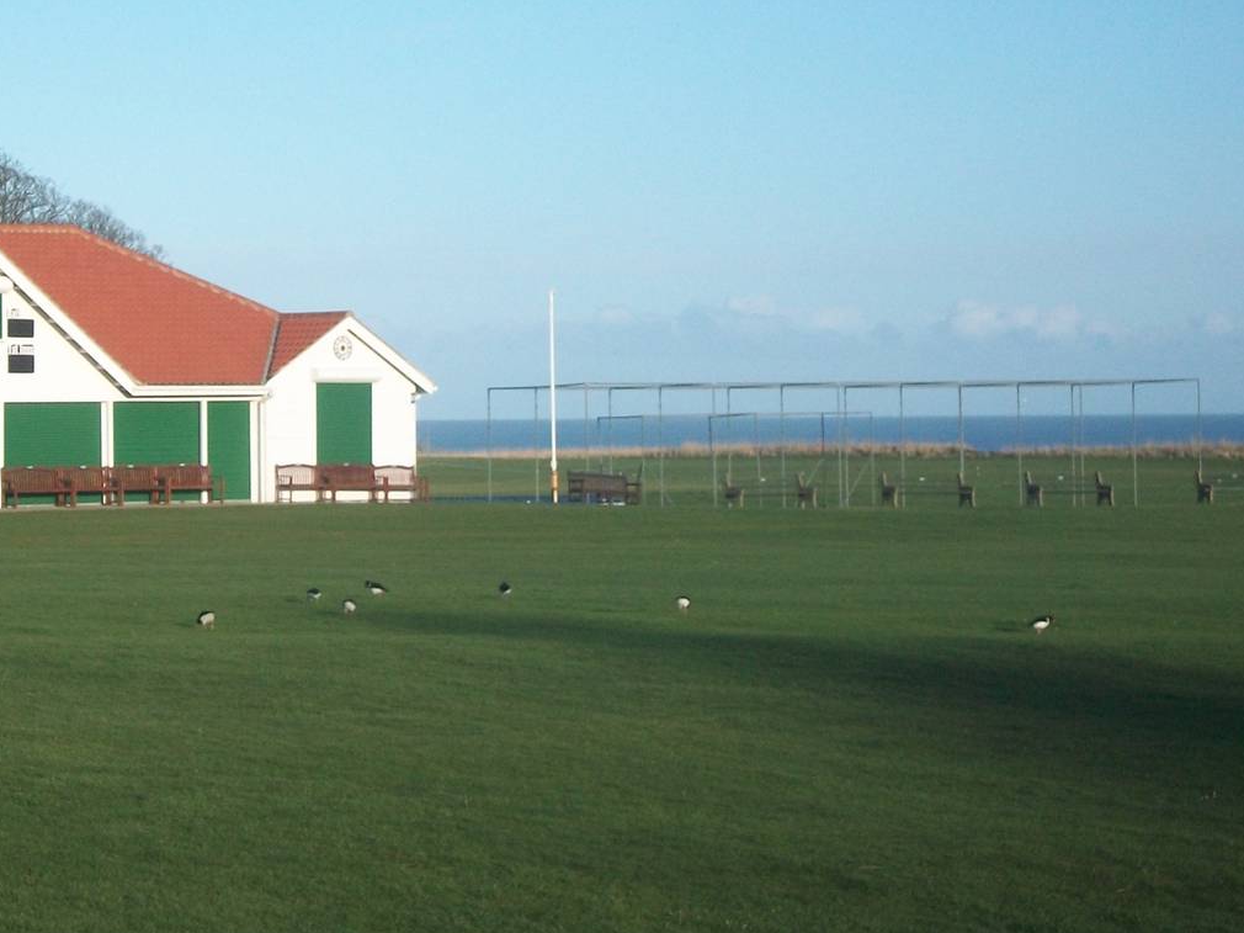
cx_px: 287
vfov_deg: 12.1
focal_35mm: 122
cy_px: 224
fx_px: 4383
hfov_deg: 16.1
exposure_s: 1/500
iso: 107
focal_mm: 13.7
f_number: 4.6
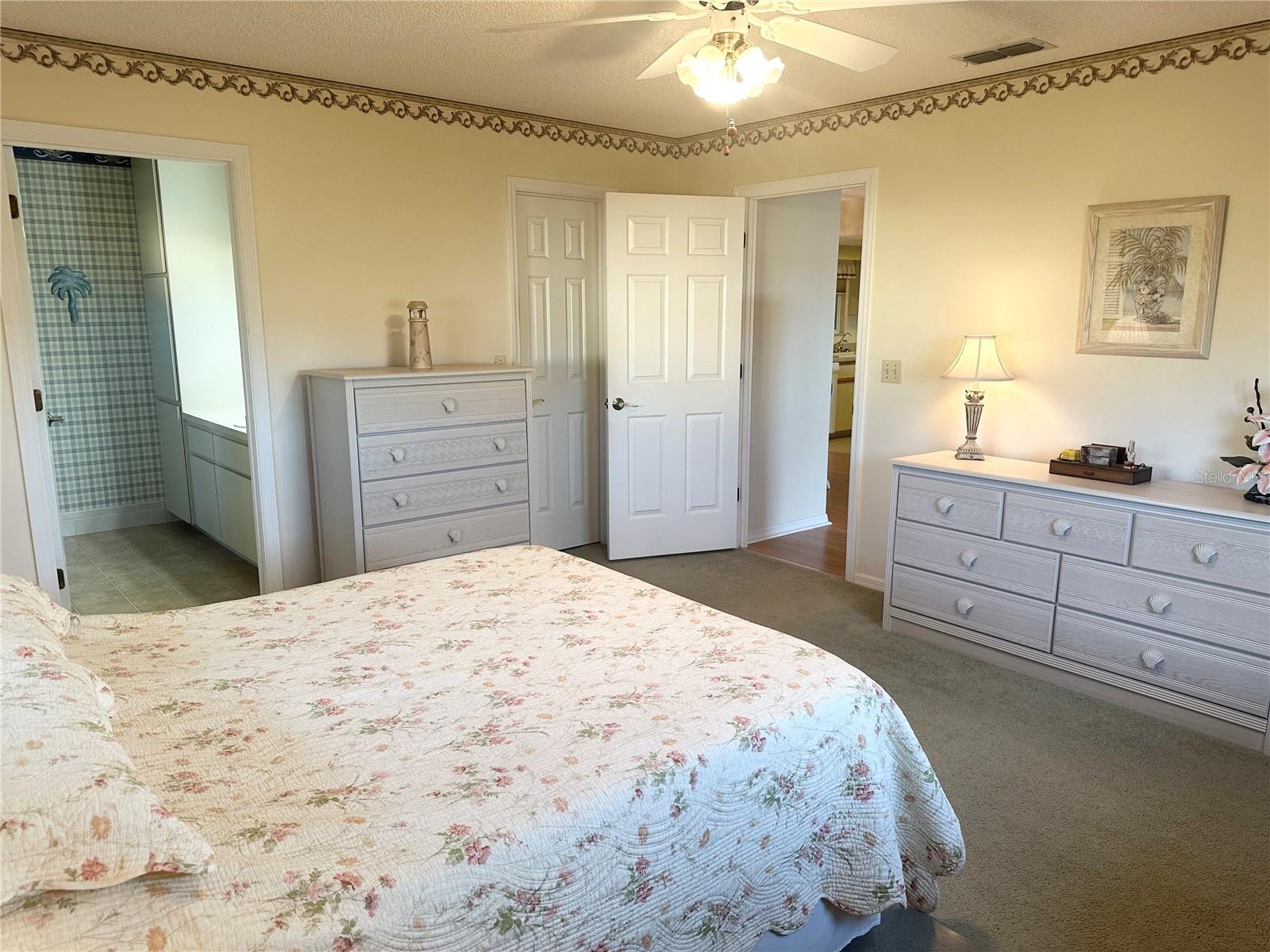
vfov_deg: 56.8
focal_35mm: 24
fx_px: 881
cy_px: 476
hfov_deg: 71.6
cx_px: 635
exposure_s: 1/120
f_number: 1.78
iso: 160
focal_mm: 6.86
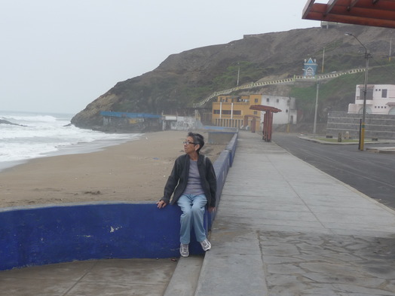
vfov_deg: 26.5
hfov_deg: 34.9
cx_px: 175
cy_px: 169
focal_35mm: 55
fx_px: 628
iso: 100
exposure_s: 1/400
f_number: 4.1
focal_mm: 7.6
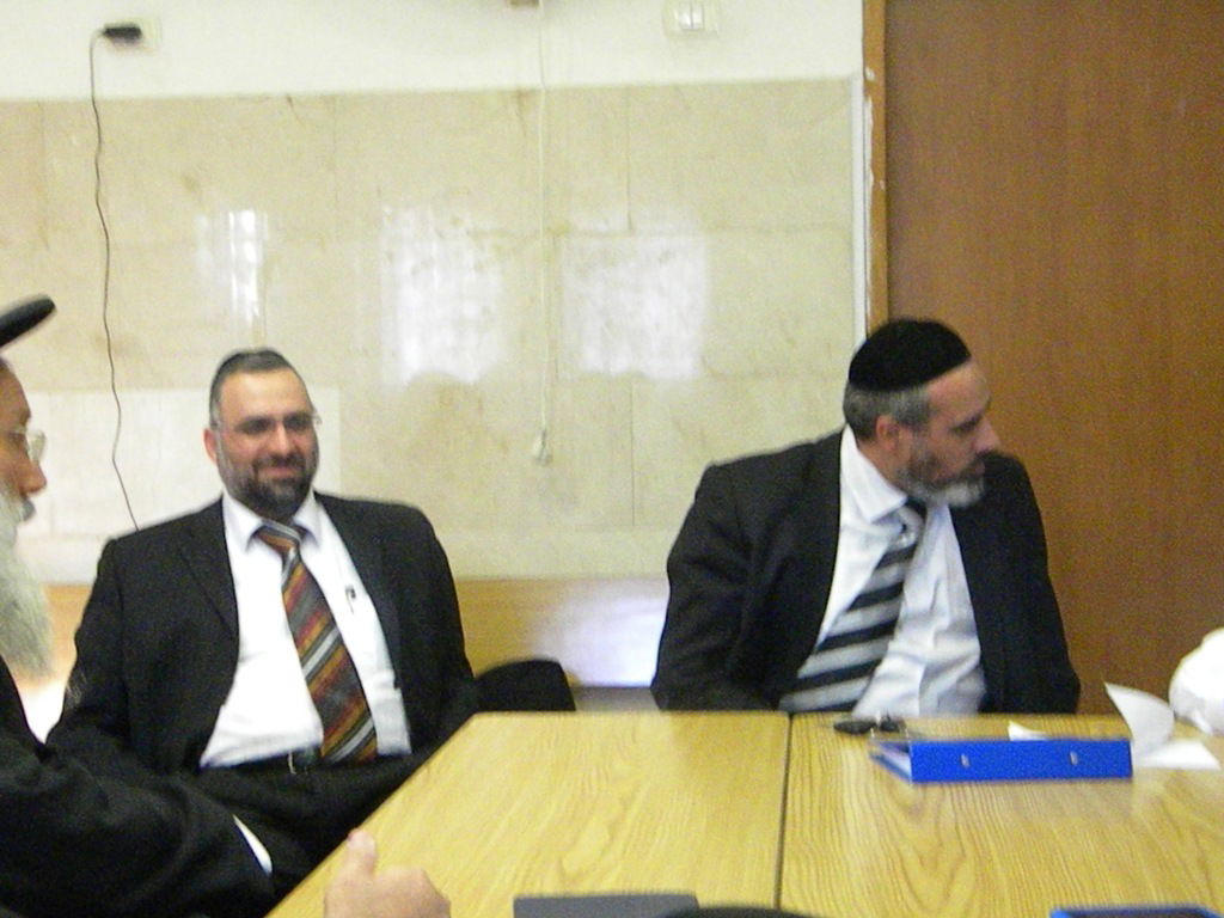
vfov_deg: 26.1
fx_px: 1980
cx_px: 612
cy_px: 459
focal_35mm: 56
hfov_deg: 34.3
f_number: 4.1
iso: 2722
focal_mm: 10.1
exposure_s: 1/62.8
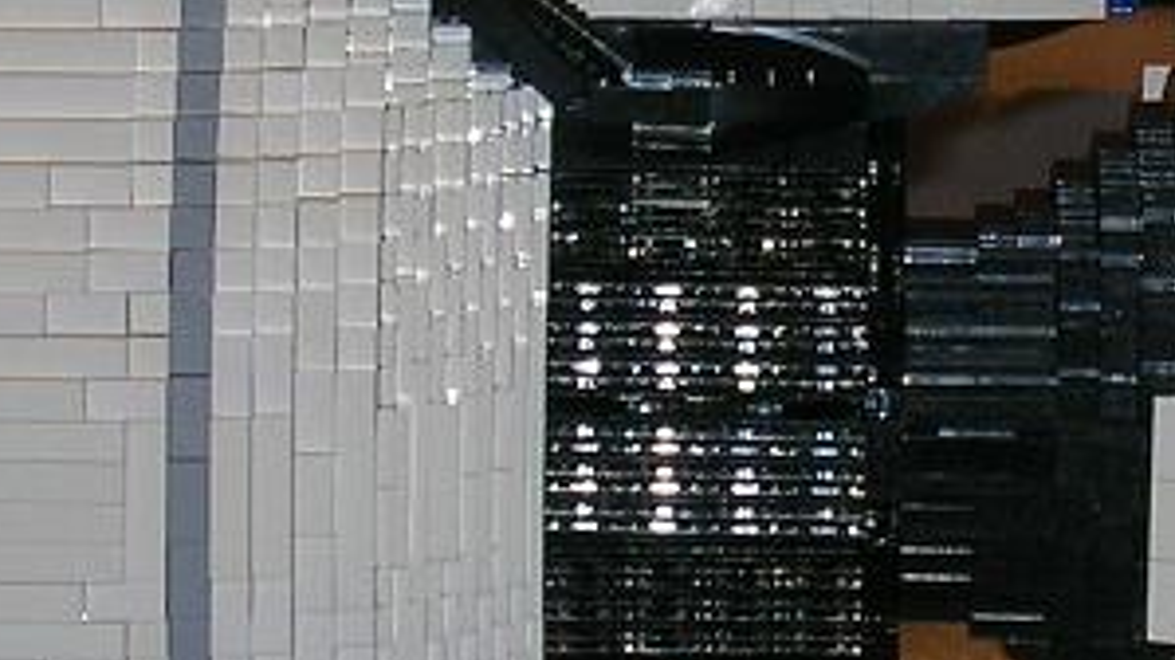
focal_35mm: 274
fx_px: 8535
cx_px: 912
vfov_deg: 4.4
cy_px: 397
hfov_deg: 7.9
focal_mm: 9.7
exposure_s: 1/60.1
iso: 50
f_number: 3.5
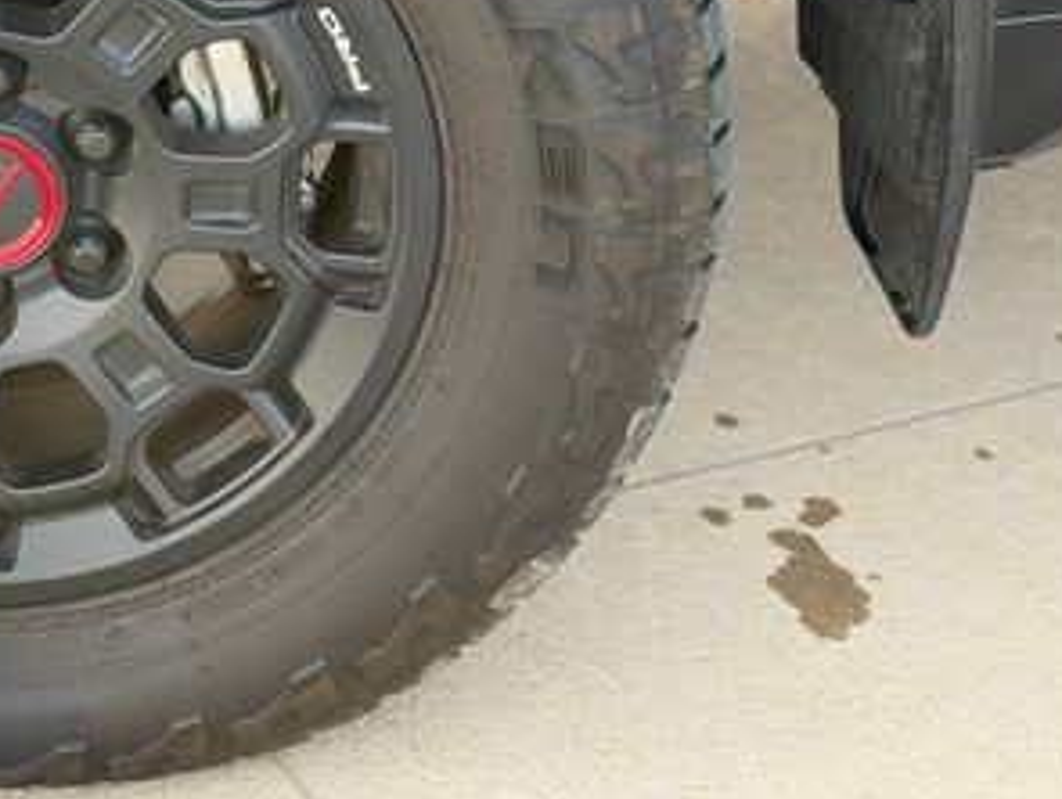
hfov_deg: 18.3
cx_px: -40
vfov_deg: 14.1
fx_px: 3195
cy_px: 61
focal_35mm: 104
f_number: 1.78
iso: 80
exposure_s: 1/269
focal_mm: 6.76
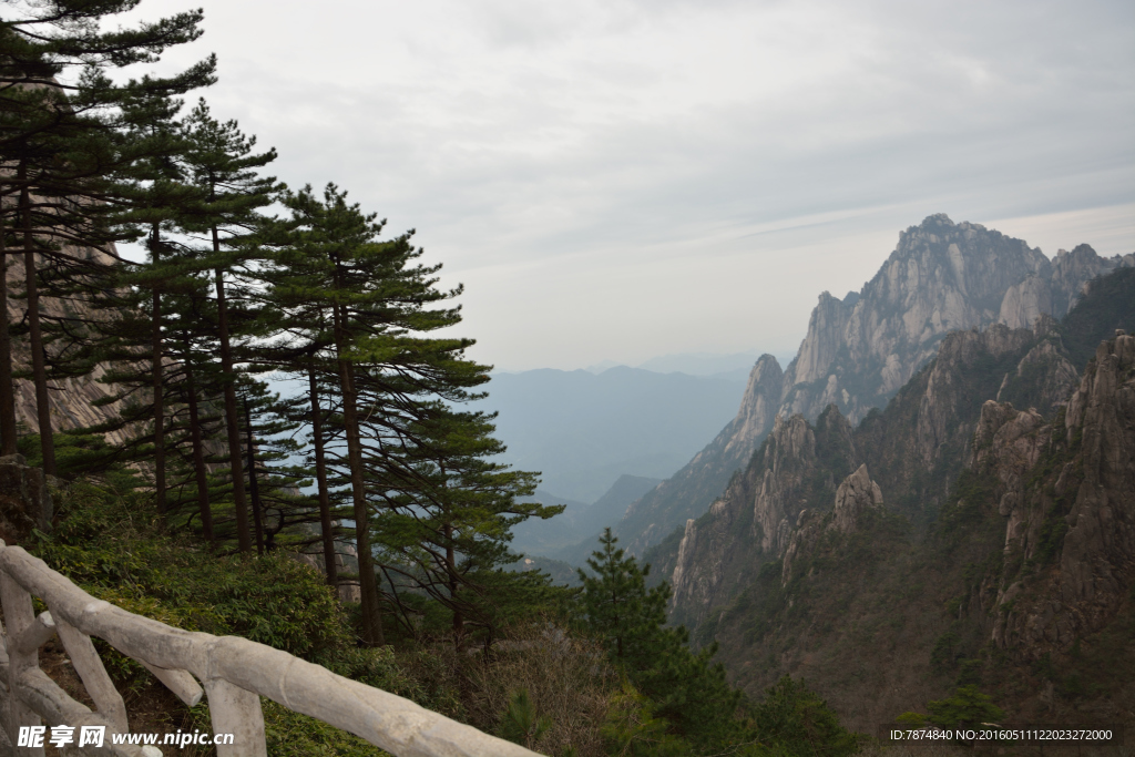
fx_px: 851
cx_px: 568
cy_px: 378
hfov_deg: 67.4
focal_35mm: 27
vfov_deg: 47.9
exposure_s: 1/200
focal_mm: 18
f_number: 5
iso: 100
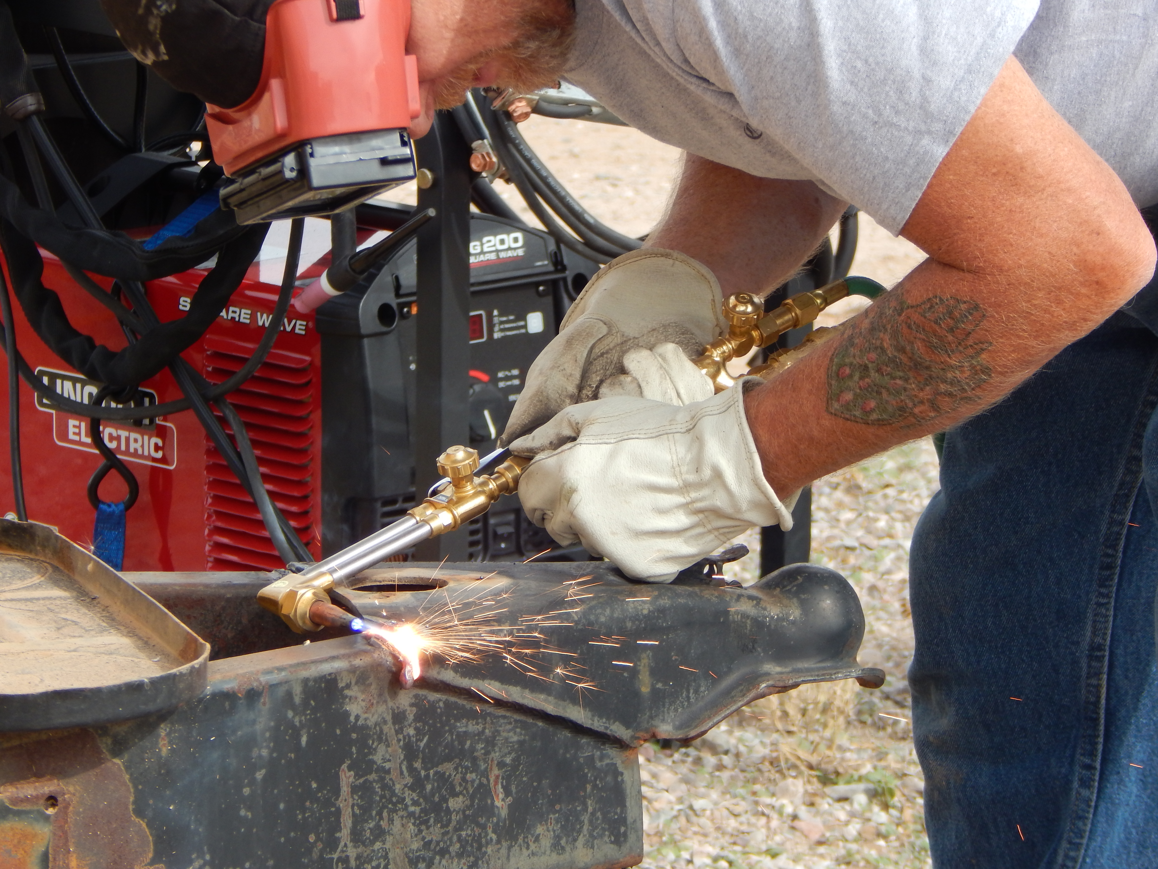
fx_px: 9333
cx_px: 579
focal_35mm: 279
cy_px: 434
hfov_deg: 7.1
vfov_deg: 5.3
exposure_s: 1/200
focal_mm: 50.1
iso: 125
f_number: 5.7
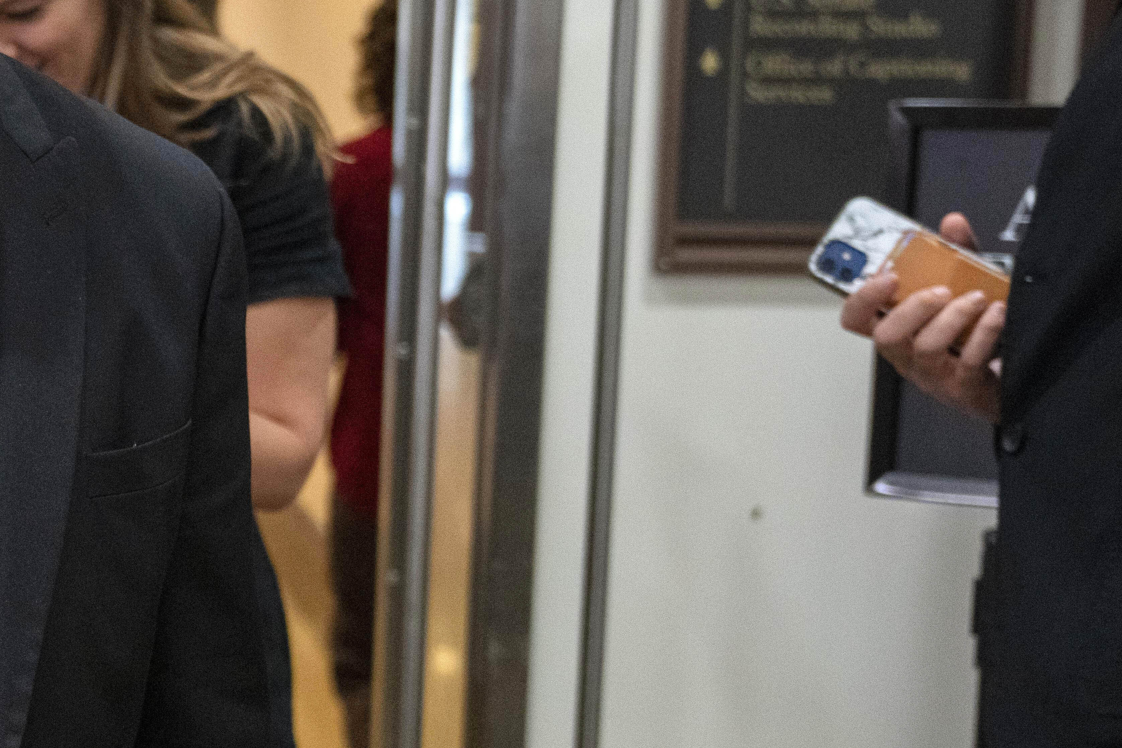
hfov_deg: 18.2
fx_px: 3303
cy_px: 434
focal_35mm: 106
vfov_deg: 12.9
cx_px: -259
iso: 4000
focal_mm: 41
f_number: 3.2
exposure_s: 1/320
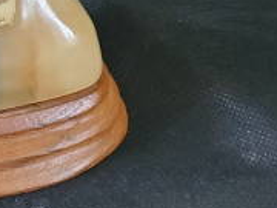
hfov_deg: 14.5
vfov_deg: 10.3
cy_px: -237
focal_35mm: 130
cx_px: -80
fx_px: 1040
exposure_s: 1/39
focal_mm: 4.3
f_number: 2.4
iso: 500
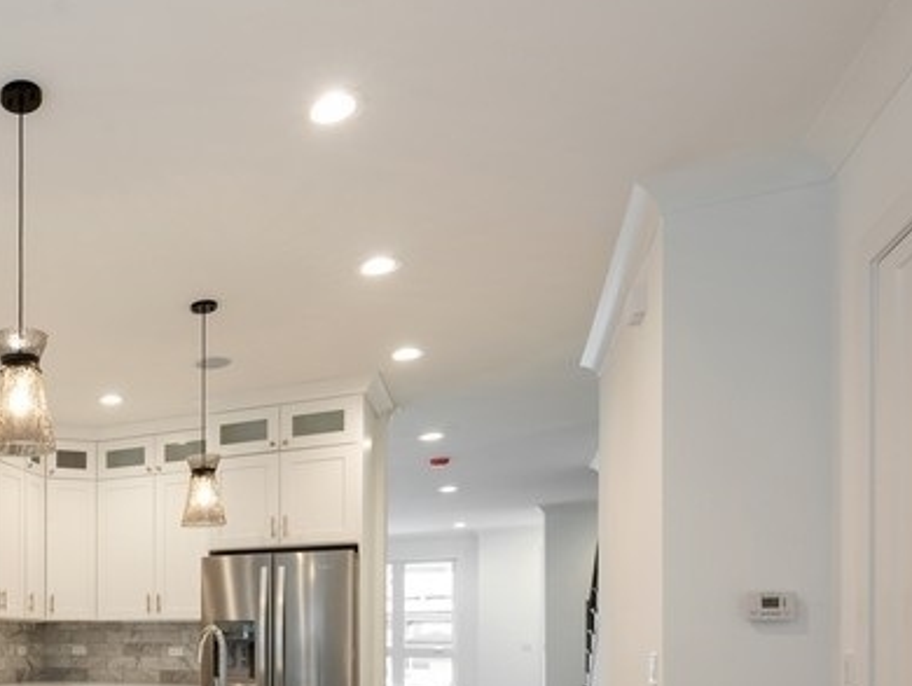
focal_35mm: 31
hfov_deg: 47.7
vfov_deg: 41.0
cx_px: -12
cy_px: 651
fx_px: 817
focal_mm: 14
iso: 100
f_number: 10
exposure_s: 1/1.67
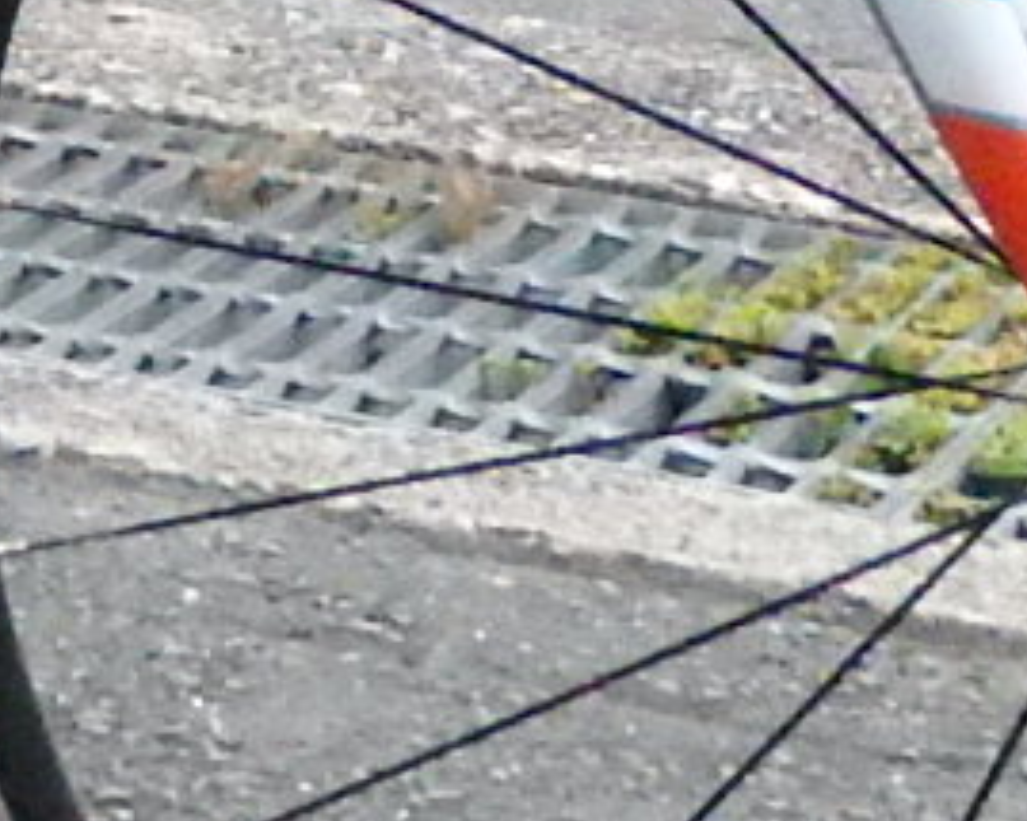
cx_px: -477
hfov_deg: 10.0
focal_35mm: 188
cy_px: -695
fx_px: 5712
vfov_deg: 7.9
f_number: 9
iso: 2000
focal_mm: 5
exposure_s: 1/800
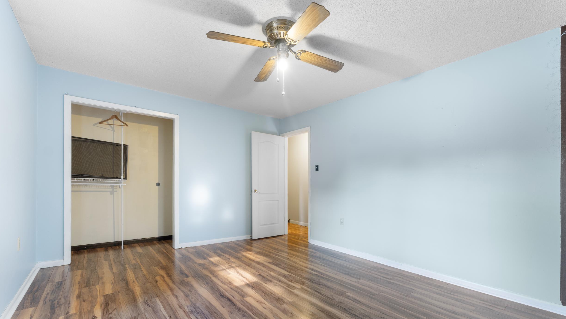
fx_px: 240
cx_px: 285
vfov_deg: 66.6
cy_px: 188
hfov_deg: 99.4
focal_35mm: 16
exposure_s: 2
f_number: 9
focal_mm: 10
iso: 200
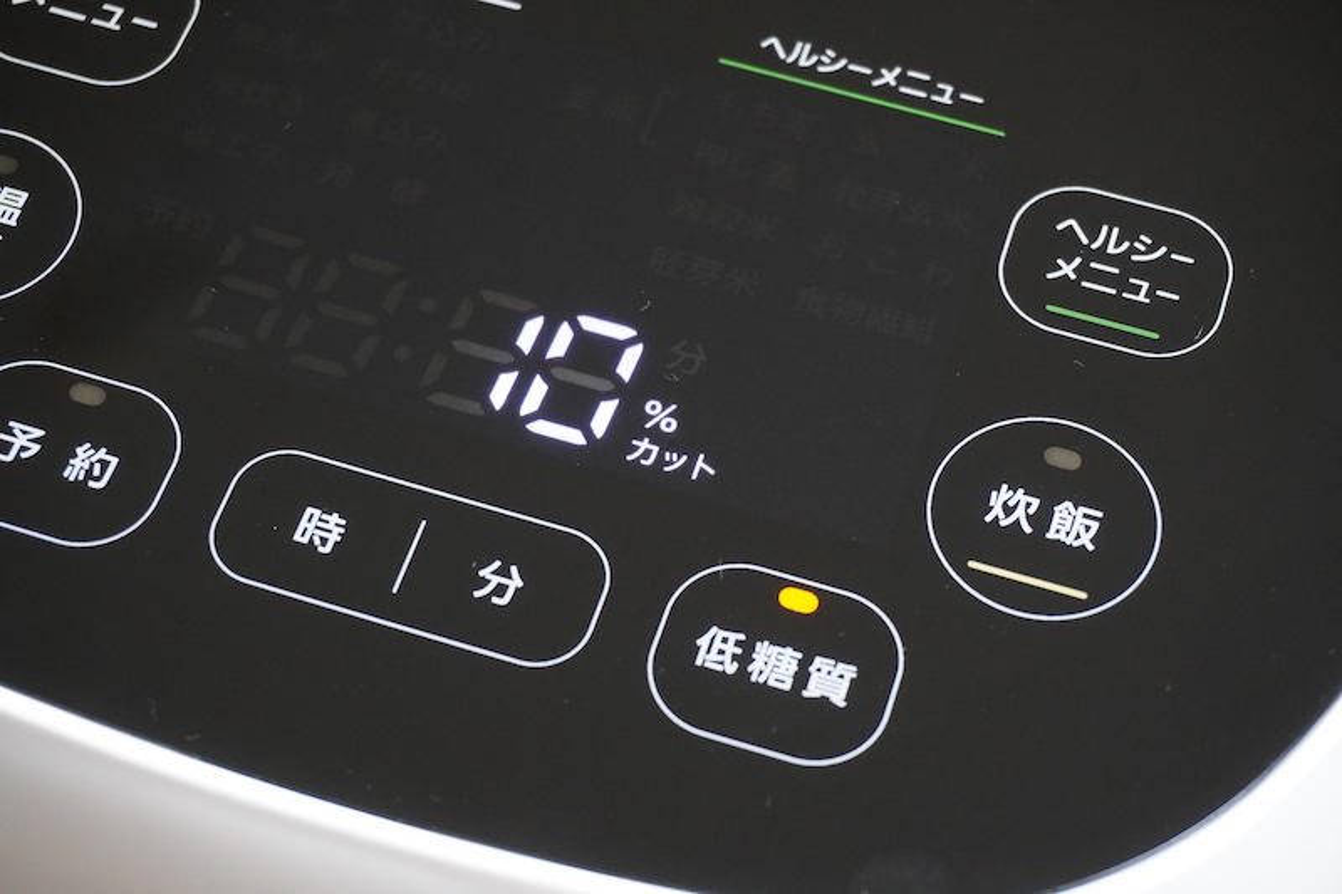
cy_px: 447
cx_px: 671
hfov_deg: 30.5
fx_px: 2460
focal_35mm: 66
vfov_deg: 20.6
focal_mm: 44
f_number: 5.6
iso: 5000
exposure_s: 1/20
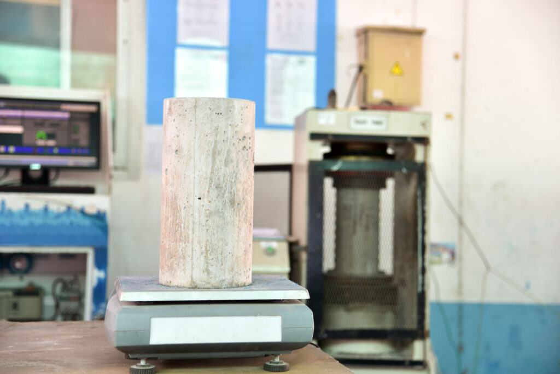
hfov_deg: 32.4
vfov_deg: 21.9
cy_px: 187
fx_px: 965
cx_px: 280
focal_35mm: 62
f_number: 4
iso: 500
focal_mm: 62
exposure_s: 1/160
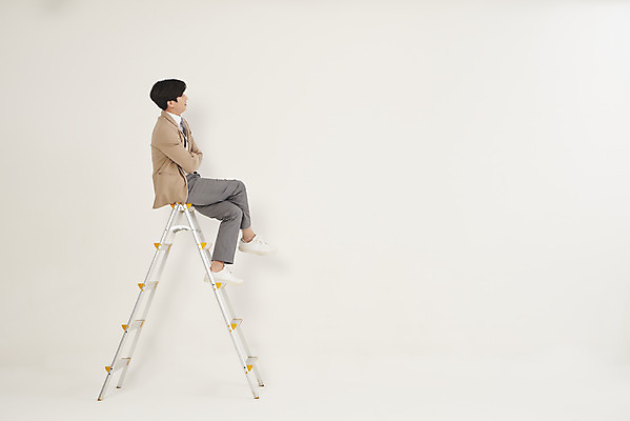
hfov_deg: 42.7
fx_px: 805
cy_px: 210
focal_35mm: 46
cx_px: 315
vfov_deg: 29.3
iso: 125
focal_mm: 46
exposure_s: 1/100
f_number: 8
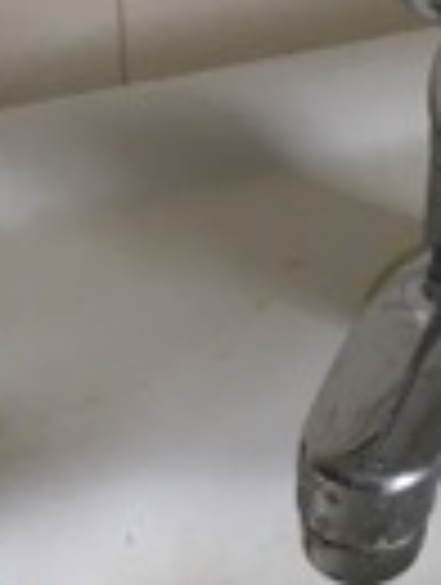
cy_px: 774
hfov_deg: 15.1
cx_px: 135
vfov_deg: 18.5
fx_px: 1659
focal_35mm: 98
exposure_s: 1/30
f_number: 2.2
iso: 64
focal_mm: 4.15
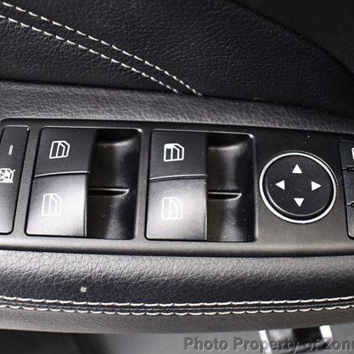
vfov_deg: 36.1
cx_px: 174
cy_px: 179
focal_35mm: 47
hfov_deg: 36.1
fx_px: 544
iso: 4000
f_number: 3.5
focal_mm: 18
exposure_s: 1/60
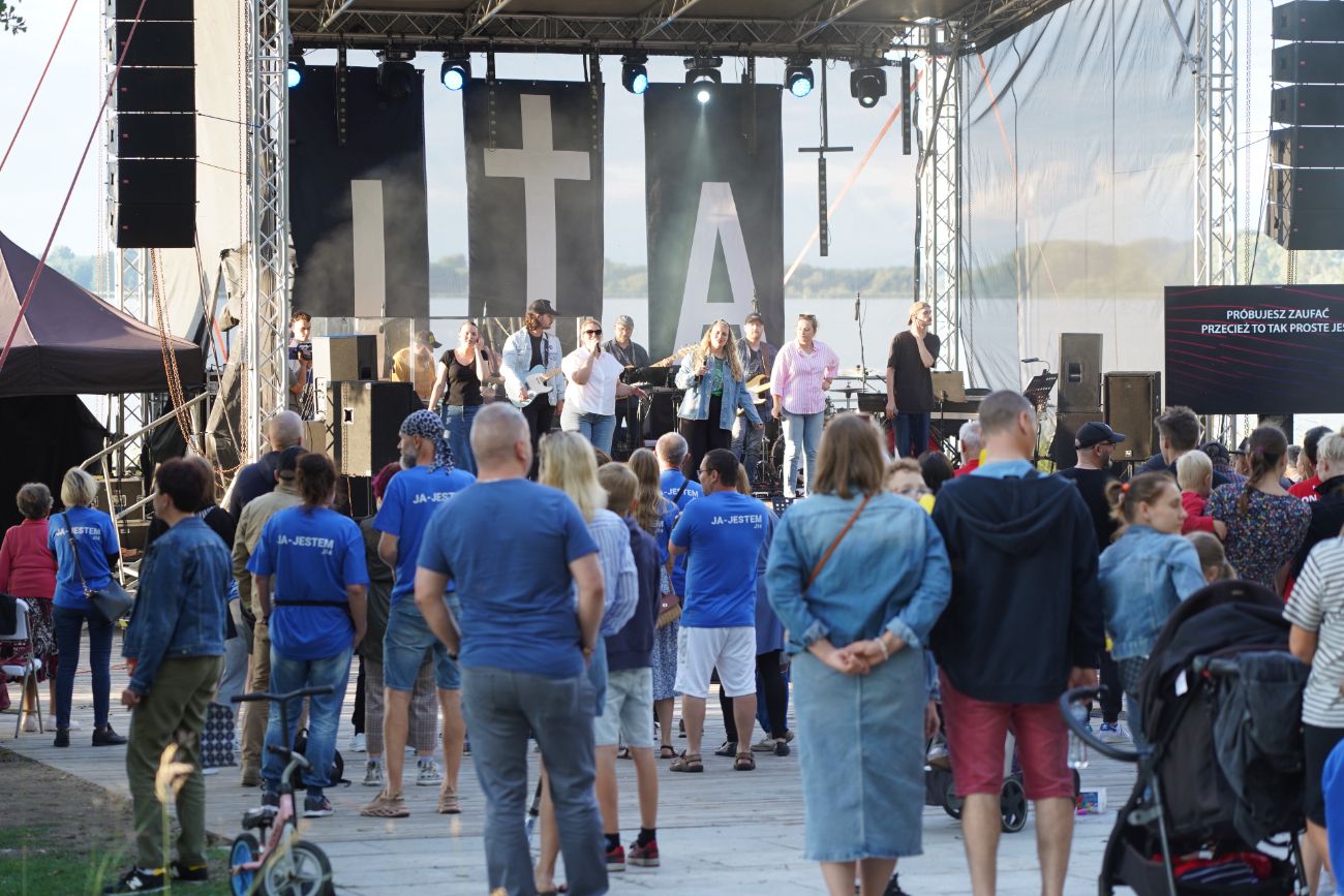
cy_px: 448
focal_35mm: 105
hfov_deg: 19.5
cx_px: 672
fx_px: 3920
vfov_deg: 13.0
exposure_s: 1/100
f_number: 4.5
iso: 250
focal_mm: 105
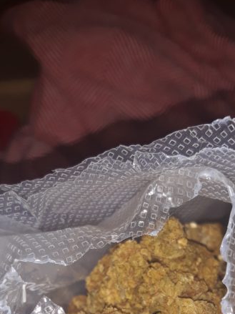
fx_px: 571
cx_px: 149
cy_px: 330
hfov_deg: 23.2
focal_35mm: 63
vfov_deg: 28.4
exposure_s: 1/168
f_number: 1.7
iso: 40
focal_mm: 3.71
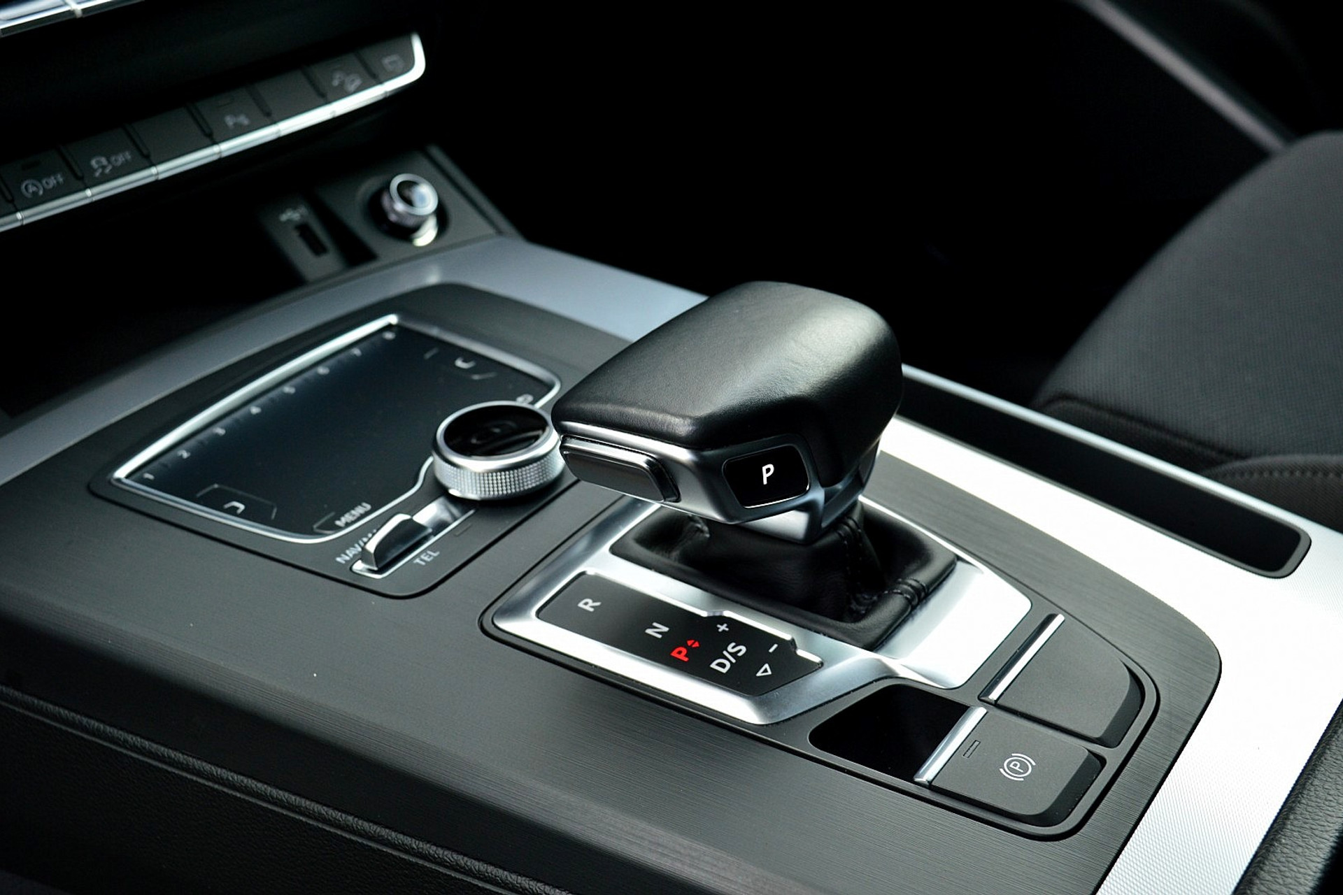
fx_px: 1791
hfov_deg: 41.1
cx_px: 672
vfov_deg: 28.1
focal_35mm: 48
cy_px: 448
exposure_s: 1/60
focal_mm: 32
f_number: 8
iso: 400
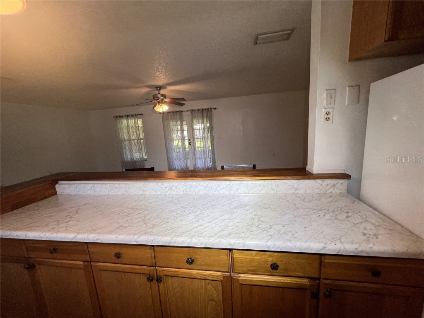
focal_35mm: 13
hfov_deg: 106.2
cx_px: 212
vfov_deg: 89.9
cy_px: 159
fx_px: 159
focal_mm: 1.57
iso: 80
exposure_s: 1/120
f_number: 1.8
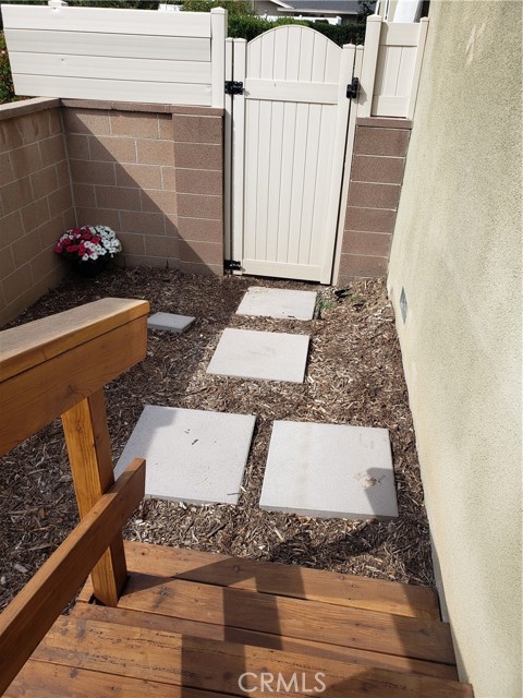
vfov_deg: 67.3
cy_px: 349
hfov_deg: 53.1
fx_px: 524
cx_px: 262
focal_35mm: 26
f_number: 2.4
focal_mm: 4.3
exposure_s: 1/927
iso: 50
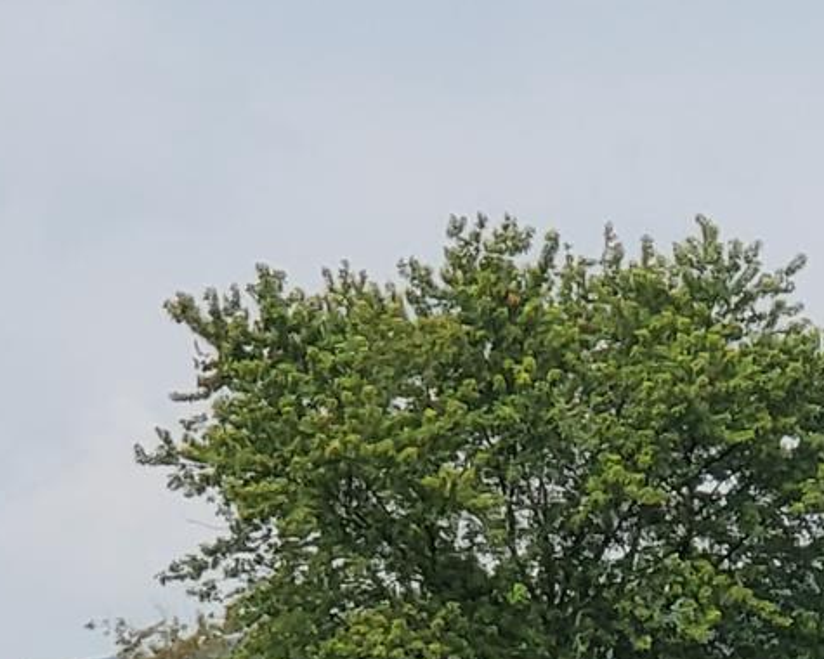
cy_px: 1018
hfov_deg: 8.7
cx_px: 921
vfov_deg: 6.9
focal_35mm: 219
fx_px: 5341
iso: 50
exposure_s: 1/758
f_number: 2.4
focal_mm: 6
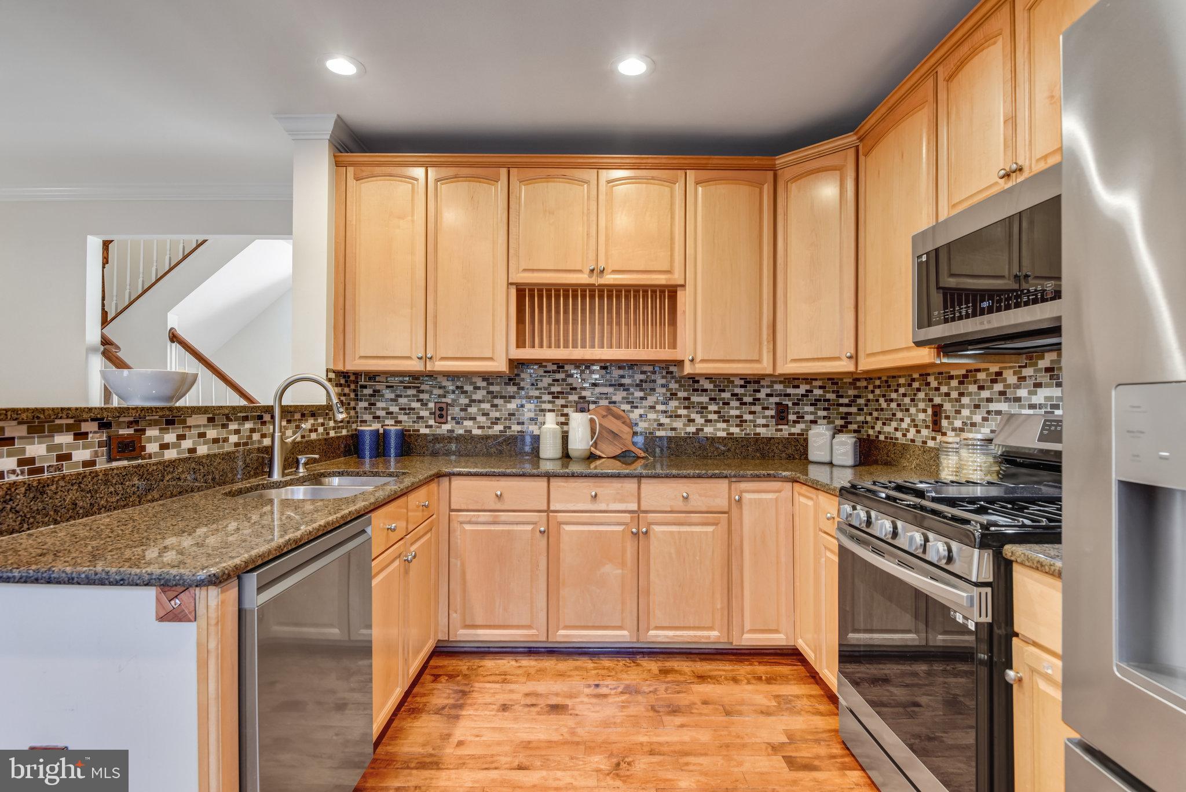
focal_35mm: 17
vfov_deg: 70.5
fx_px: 560
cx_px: 593
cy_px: 396
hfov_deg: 93.3
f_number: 8
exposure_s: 1/5
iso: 400
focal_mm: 17
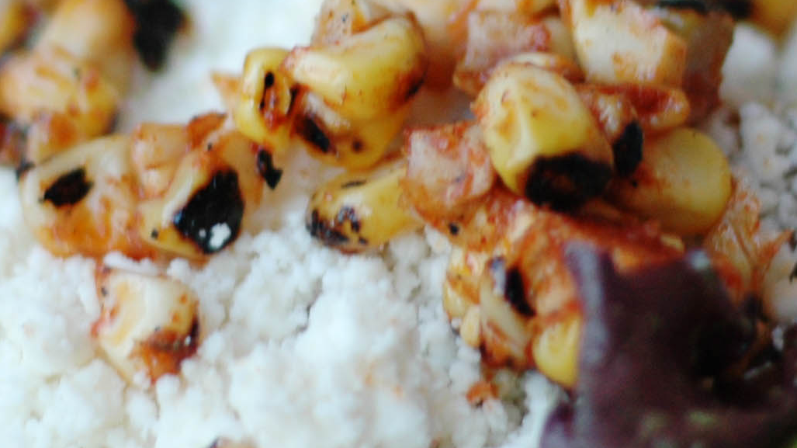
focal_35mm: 230
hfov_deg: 9.4
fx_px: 4859
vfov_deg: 5.3
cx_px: 328
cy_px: 96
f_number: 1.8
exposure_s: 1/80
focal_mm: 50
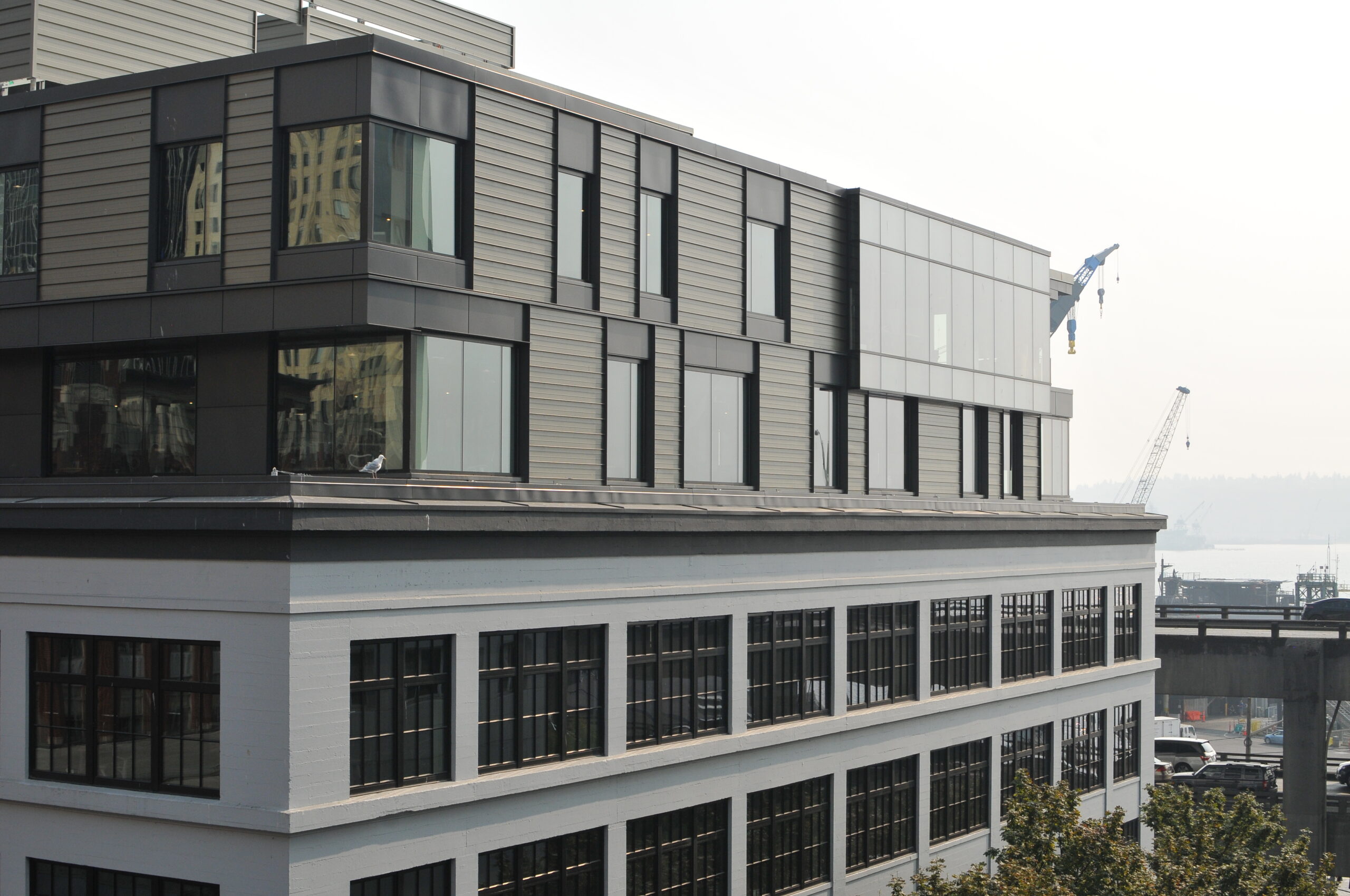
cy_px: 448
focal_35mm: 52
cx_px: 675
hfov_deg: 37.9
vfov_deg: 25.7
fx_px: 1966
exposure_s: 1/640
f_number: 8
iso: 320
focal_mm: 35
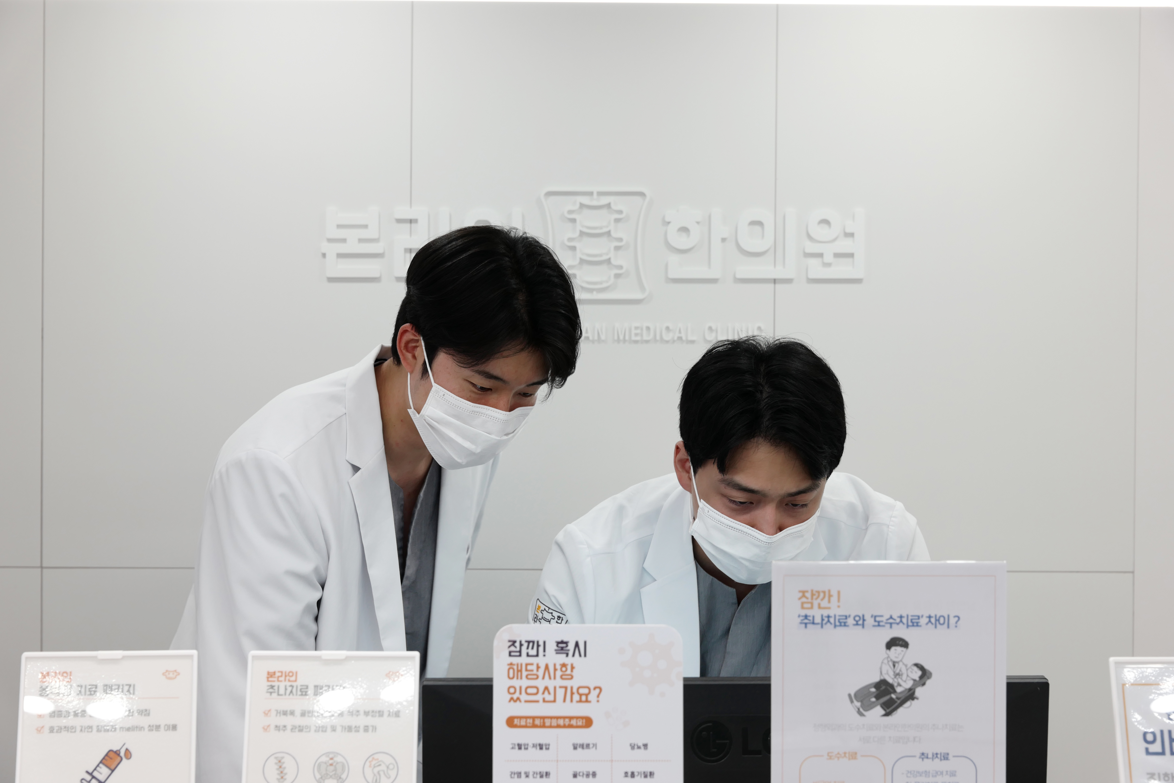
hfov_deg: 35.6
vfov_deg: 24.2
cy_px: 392
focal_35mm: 56
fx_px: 1826
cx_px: 587
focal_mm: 56
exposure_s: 1/60
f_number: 5.6
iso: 640
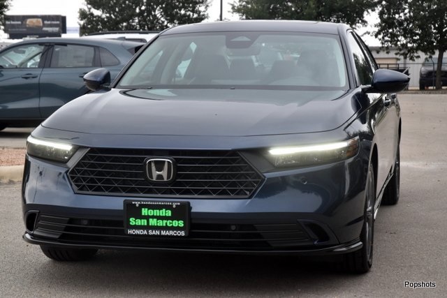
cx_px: 224
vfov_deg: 16.6
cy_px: 149
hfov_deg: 24.6
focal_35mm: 82
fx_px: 1025
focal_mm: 55
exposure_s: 1/200
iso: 400
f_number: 7.1
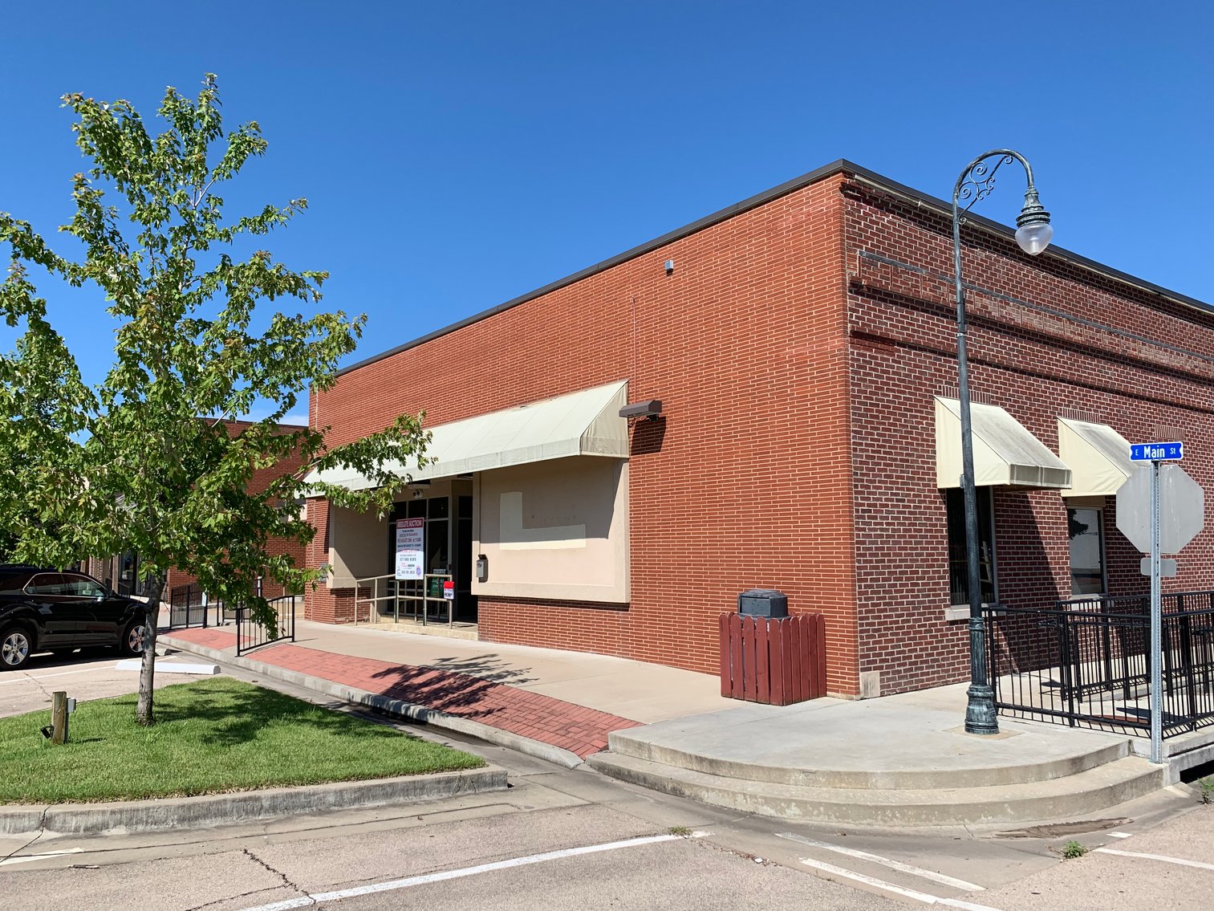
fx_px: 912
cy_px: 456
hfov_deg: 67.3
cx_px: 607
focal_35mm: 26
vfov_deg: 53.1
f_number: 1.8
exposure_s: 1/2611
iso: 25
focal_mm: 4.25
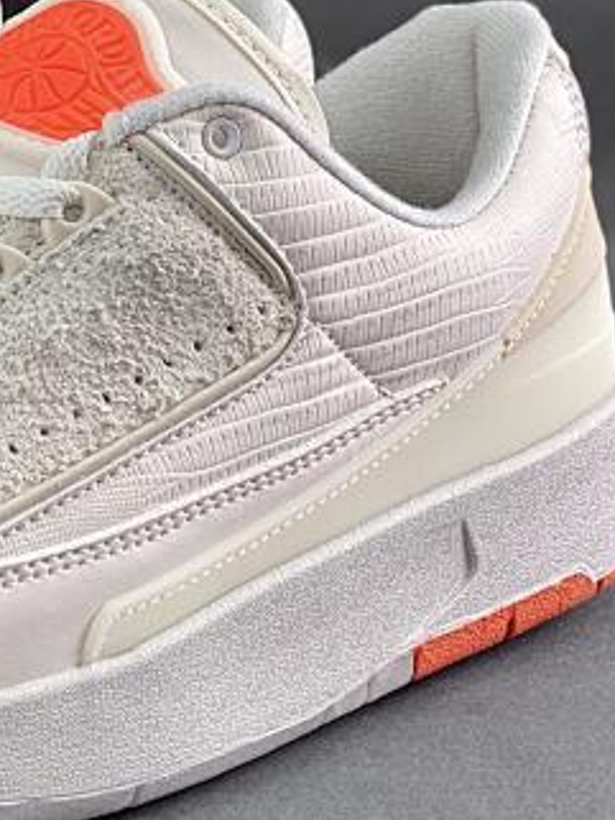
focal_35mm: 175
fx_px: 4143
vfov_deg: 11.0
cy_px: -225
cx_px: -293
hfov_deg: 8.3
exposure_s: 1/100
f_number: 2
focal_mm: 6
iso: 64
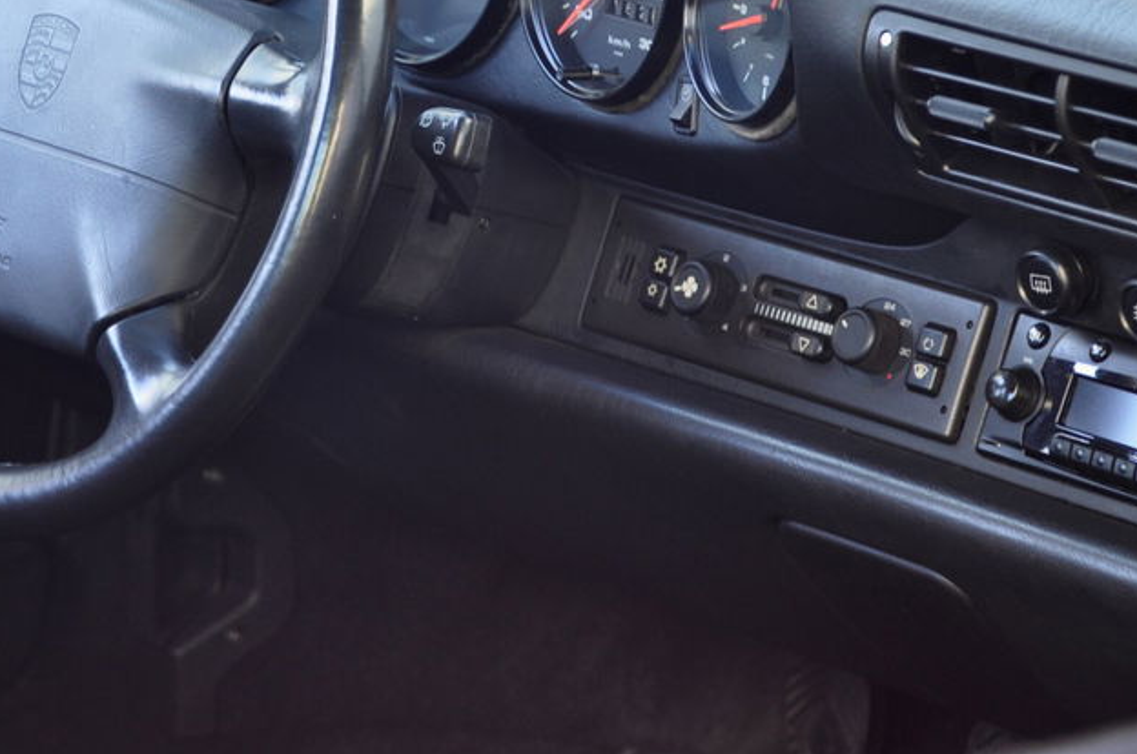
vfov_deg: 6.9
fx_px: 6212
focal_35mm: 197
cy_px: 138
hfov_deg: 10.4
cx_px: 301
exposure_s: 1/15
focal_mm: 80
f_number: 5.3
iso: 500
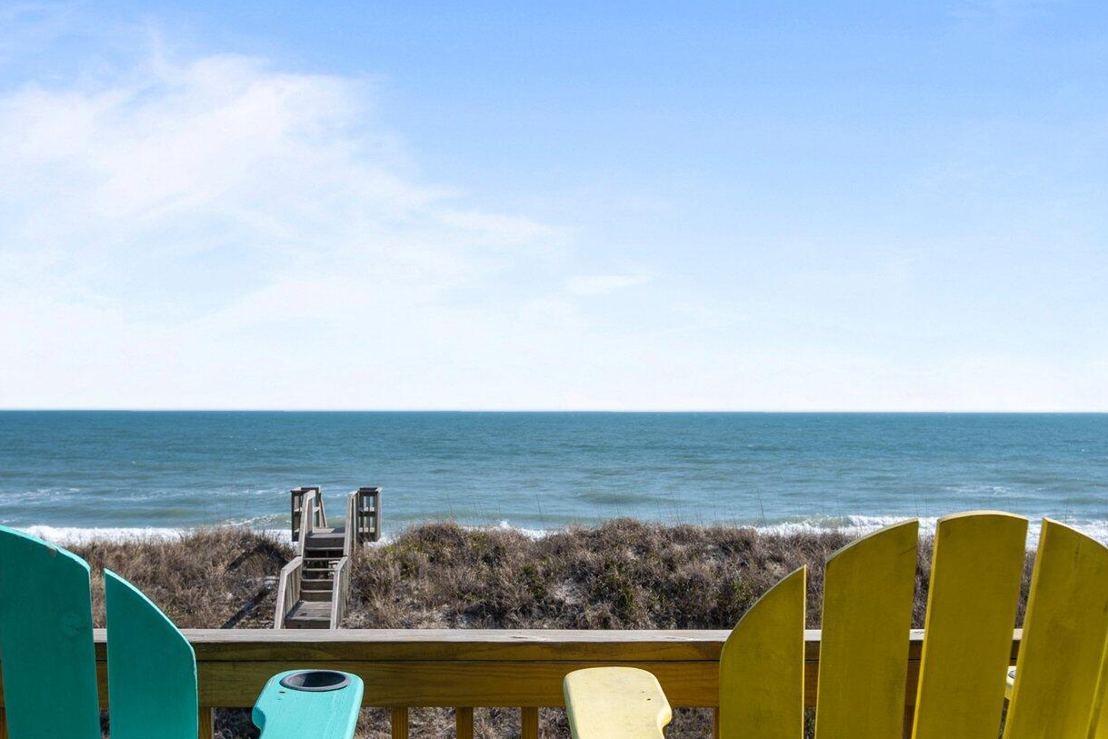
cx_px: 486
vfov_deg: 30.9
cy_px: 536
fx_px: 1319
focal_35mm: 43
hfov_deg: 45.5
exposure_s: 1/640
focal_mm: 25.5
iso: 80
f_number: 7.1
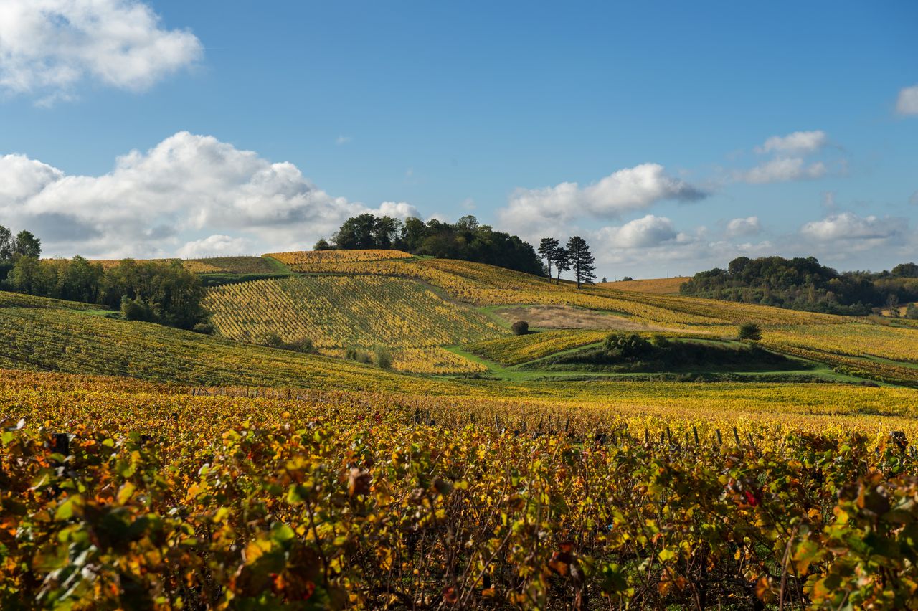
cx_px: 459
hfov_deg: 32.4
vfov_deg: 21.9
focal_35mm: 62
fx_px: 1580
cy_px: 306
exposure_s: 1/250
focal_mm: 62
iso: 100
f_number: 8
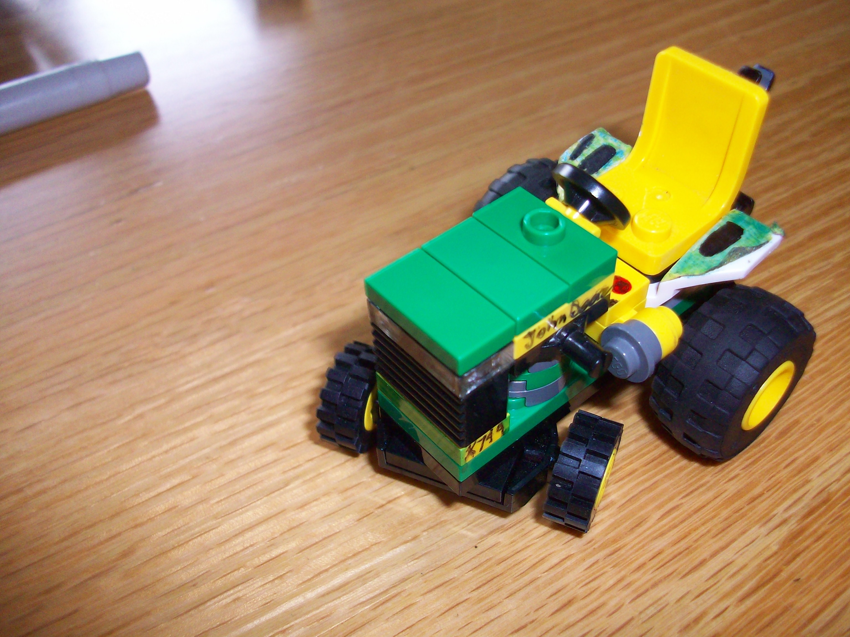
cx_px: 425
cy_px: 318
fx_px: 835
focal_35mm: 34
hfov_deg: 54.0
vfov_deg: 41.8
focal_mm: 5.7
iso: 160
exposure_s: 1/60
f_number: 2.8
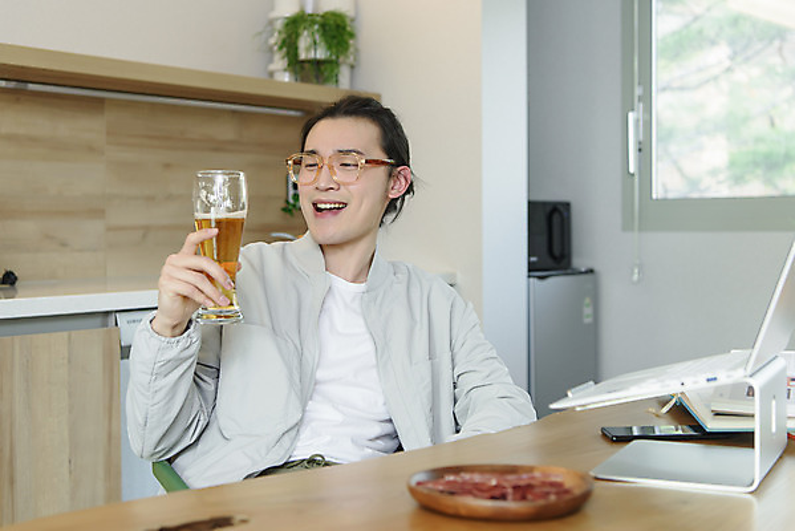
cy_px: 266
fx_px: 1105
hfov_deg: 39.6
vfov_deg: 27.0
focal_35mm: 50
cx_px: 398
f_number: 3.5
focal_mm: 50
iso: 320
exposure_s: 1/100
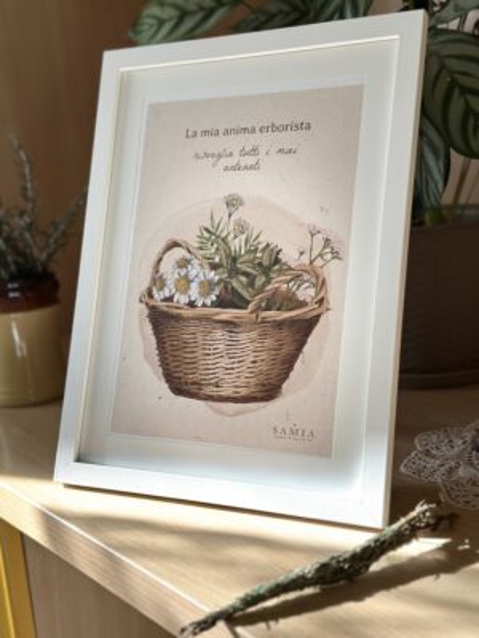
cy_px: 319
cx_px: 240
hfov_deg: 30.3
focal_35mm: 48
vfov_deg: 39.7
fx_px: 886
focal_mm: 6.86
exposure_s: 1/318
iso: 80
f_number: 1.78
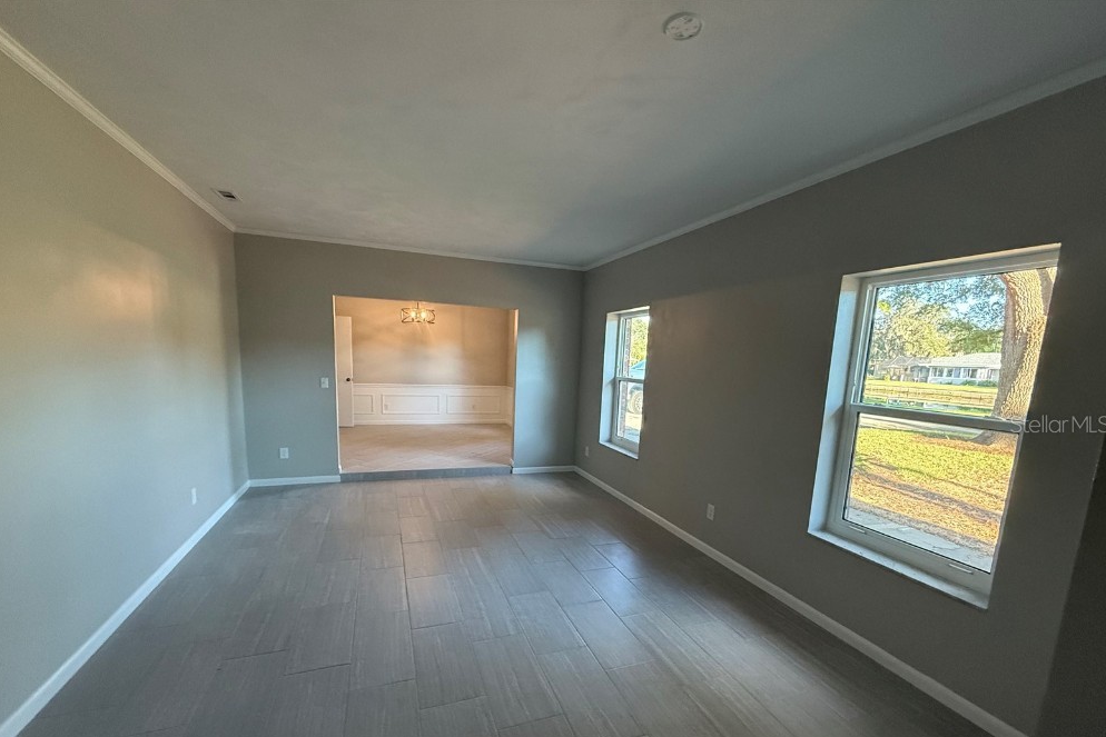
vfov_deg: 76.9
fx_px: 461
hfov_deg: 100.4
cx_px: 545
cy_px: 424
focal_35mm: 15
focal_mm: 2.22
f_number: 2.2
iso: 500
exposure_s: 1/120
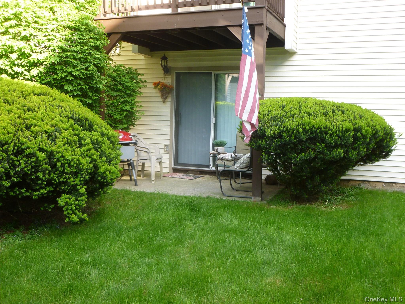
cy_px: 152
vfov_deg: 39.7
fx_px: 421
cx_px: 202
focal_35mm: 36
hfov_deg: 51.4
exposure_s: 1/60
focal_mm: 6.5
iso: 125
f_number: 3.6
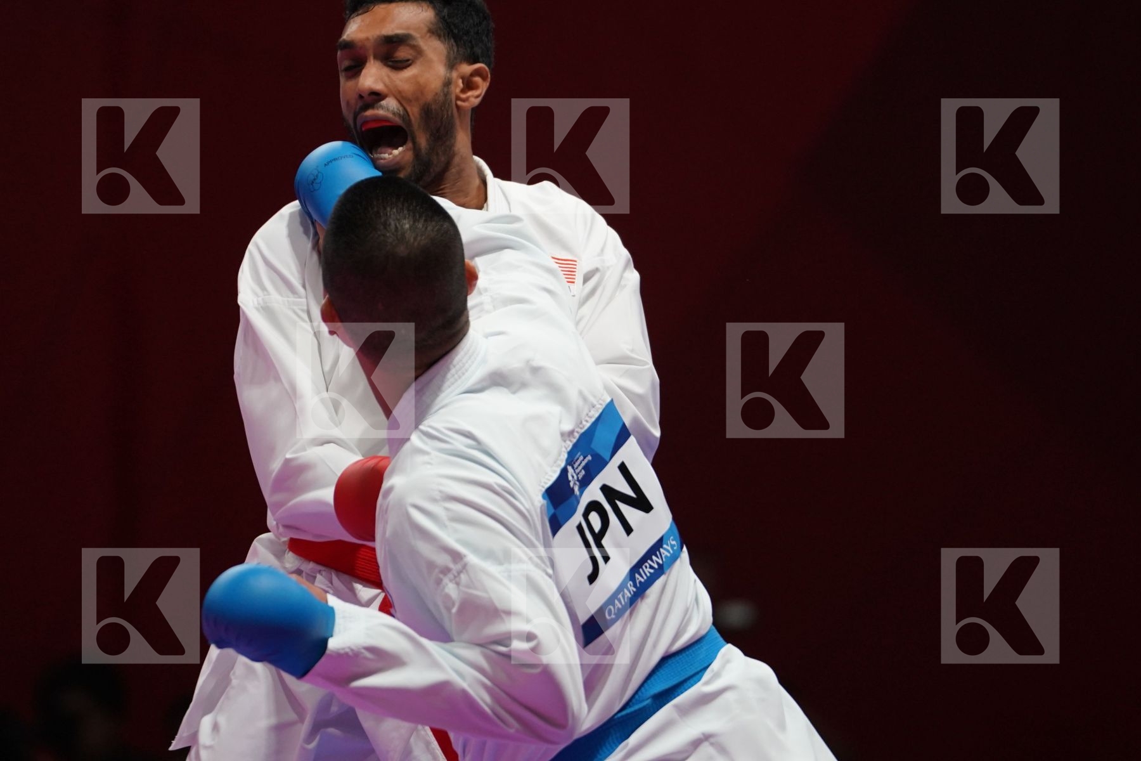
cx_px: 570
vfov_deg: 3.3
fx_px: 13311
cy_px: 380
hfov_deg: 4.9
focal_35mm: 420
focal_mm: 280
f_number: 4
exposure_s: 1/1000
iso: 2000
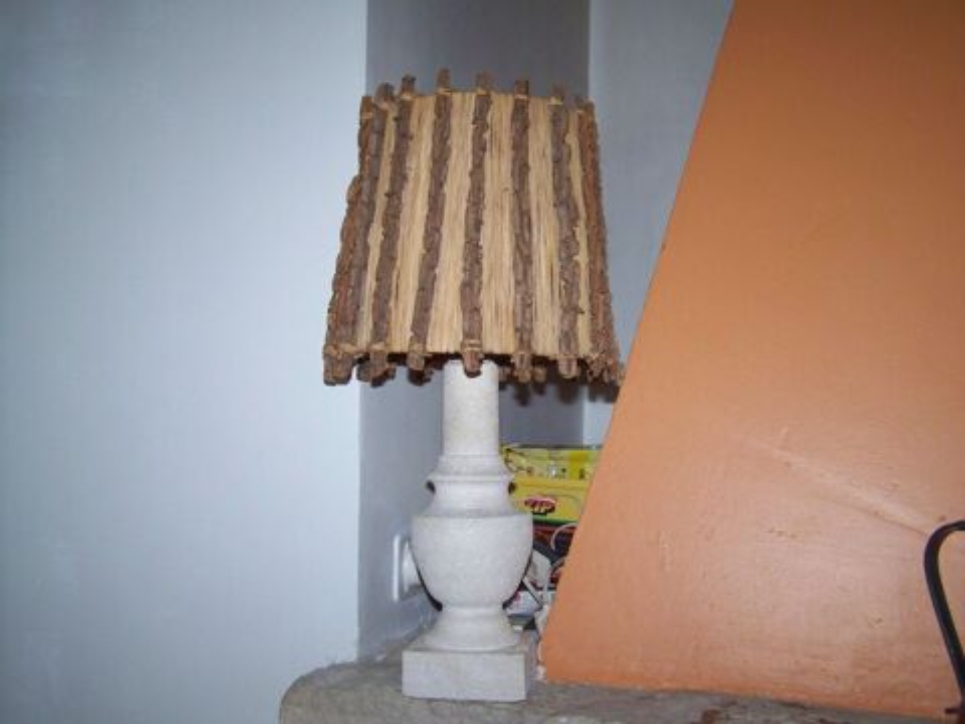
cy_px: 362
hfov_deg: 49.0
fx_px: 1059
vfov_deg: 37.7
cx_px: 482
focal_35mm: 38
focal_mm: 6.3
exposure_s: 1/30
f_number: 2.8
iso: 200
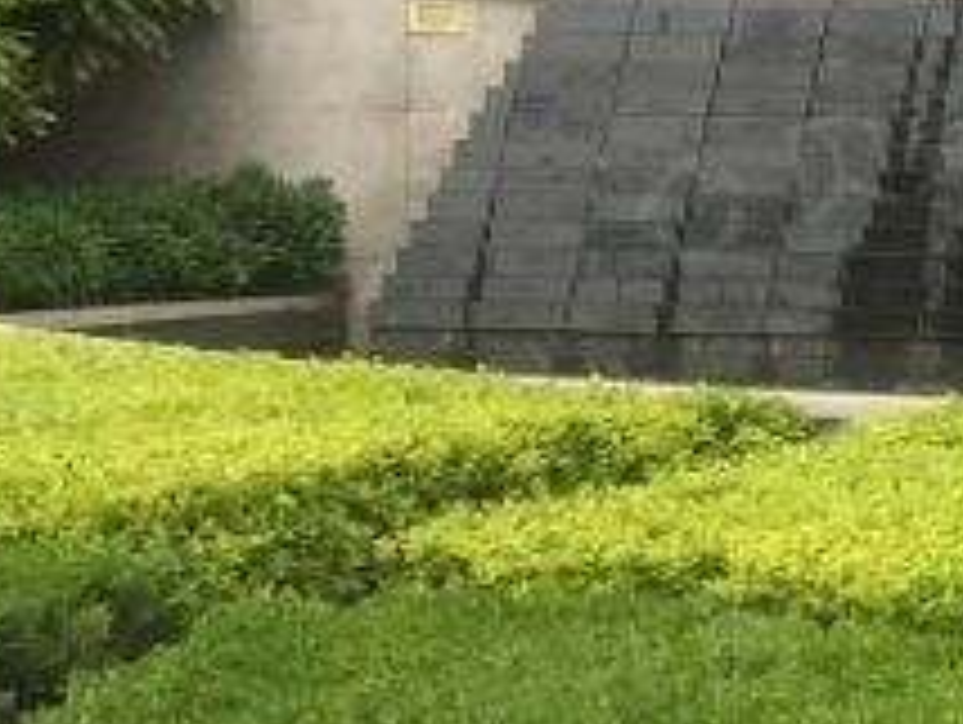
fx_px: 3621
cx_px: 2020
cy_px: 234
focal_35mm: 130
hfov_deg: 12.9
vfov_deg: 11.4
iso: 32
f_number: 2.2
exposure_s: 1/989
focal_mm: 4.15
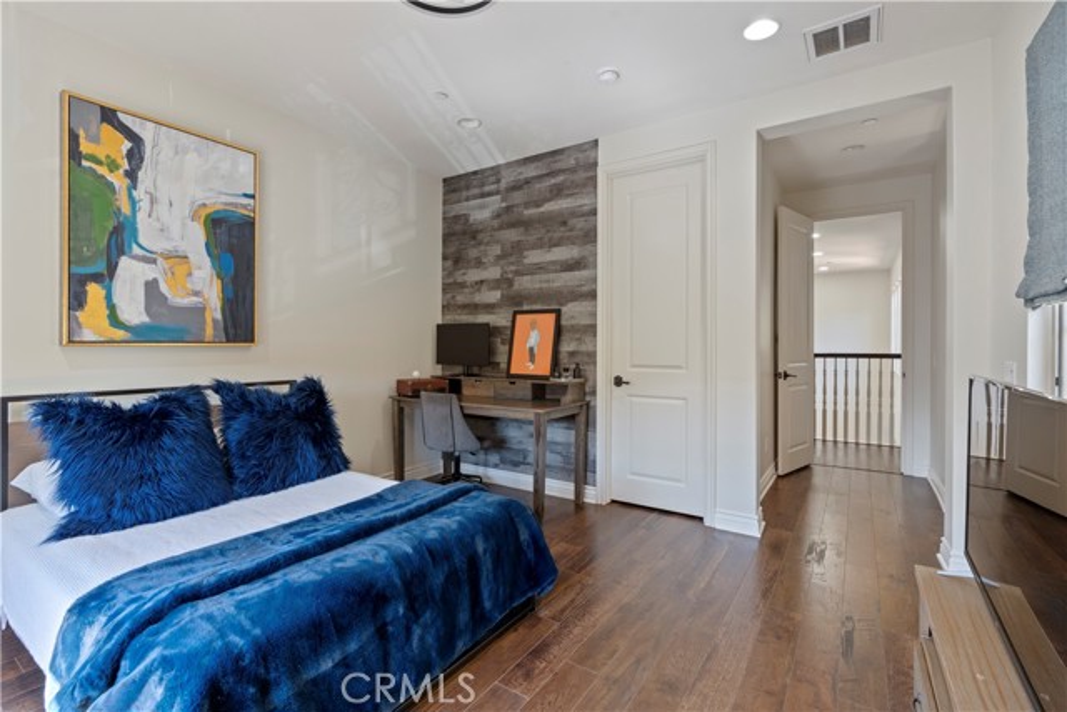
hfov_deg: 96.7
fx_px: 474
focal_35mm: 16
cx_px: 534
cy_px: 356
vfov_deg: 73.8
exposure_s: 1/2
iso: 250
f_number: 8
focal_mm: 16
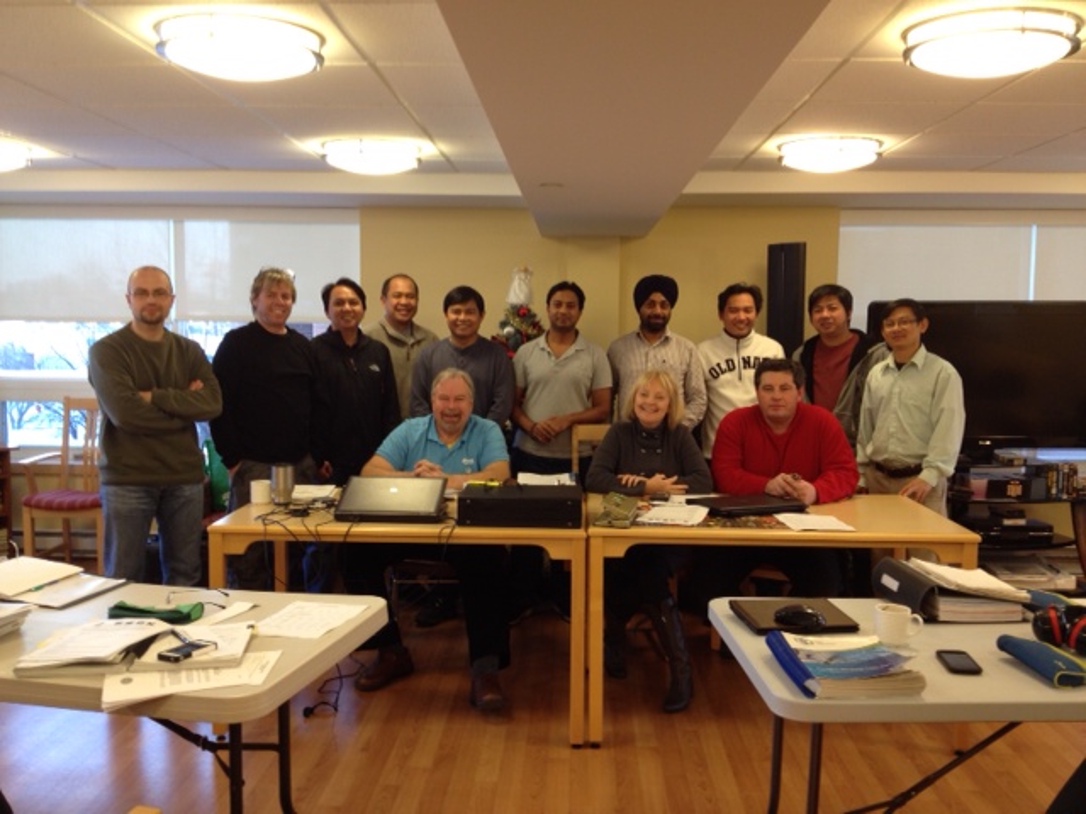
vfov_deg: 40.7
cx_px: 543
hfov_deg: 52.6
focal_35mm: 35
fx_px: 1098
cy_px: 407
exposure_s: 1/20
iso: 64
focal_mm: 4.28
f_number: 2.4
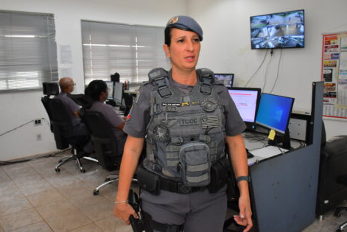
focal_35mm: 31
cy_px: 114
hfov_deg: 60.2
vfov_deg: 42.4
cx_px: 171
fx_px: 299
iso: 1600
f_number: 4.5
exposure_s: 1/200
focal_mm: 20
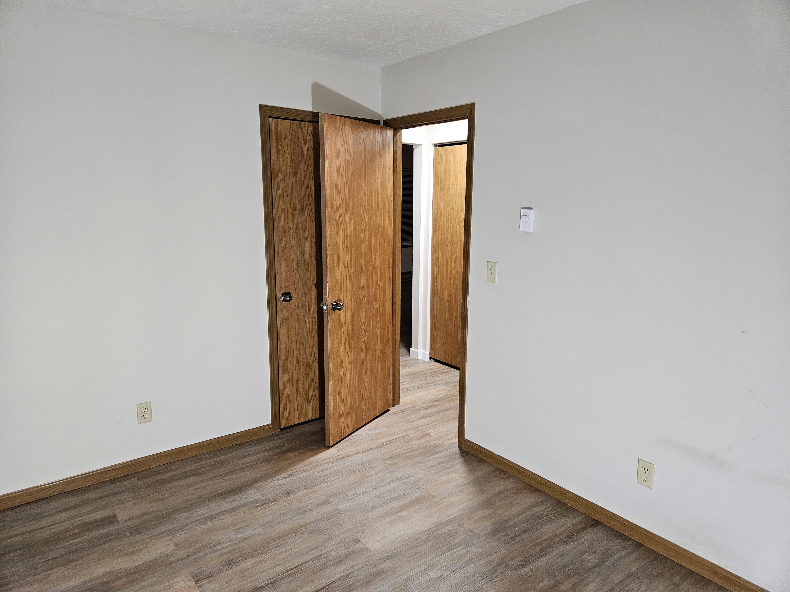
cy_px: 296
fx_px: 525
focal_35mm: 23
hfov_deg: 73.9
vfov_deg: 58.9
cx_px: 395
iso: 640
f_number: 1.8
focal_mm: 5.4
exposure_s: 1/120
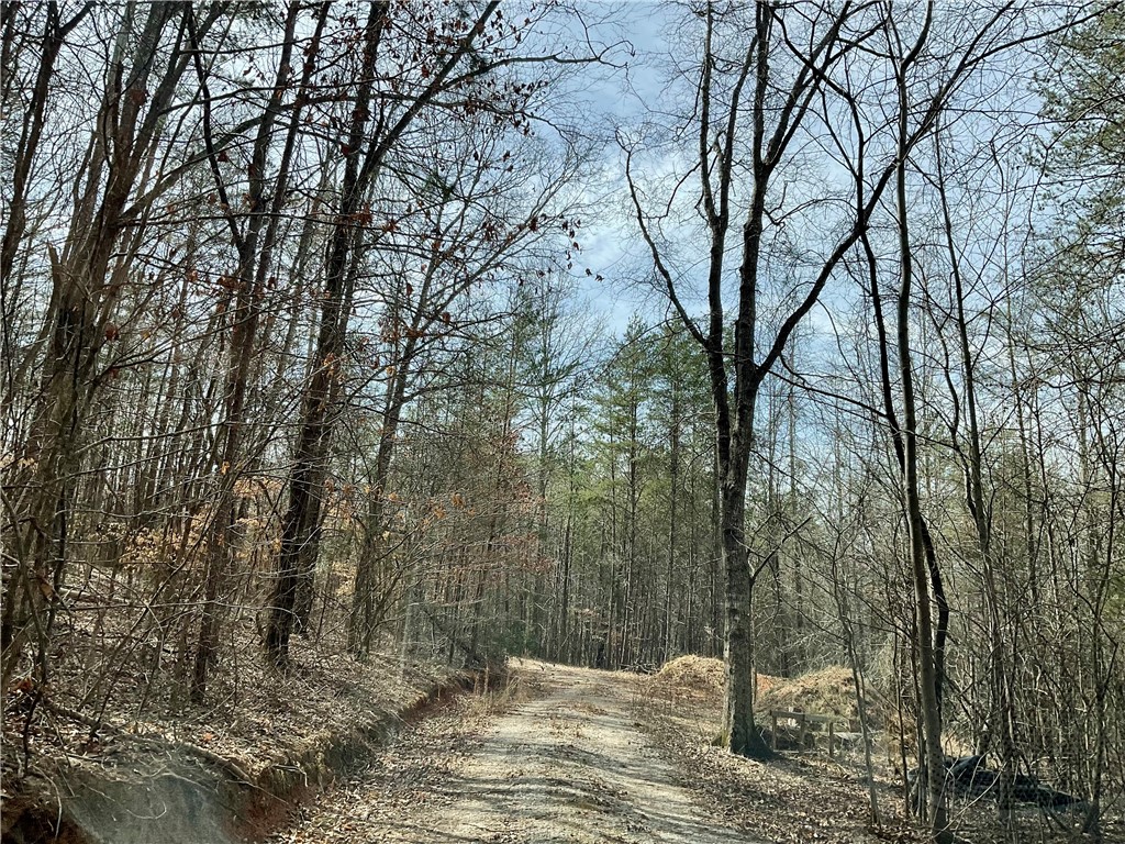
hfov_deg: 61.7
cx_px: 562
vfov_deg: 48.2
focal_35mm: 29
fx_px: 942
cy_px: 422
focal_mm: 3
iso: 16
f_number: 1.8
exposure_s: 1/1055
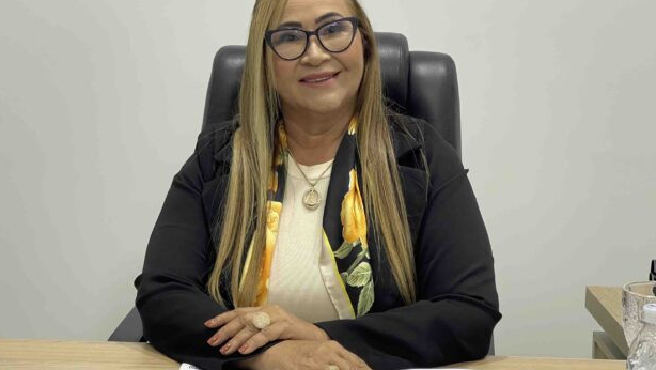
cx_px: 310
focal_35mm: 79
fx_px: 1375
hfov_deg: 26.8
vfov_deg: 15.3
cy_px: 153
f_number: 2.2
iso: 320
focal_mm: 7.5
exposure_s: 1/60
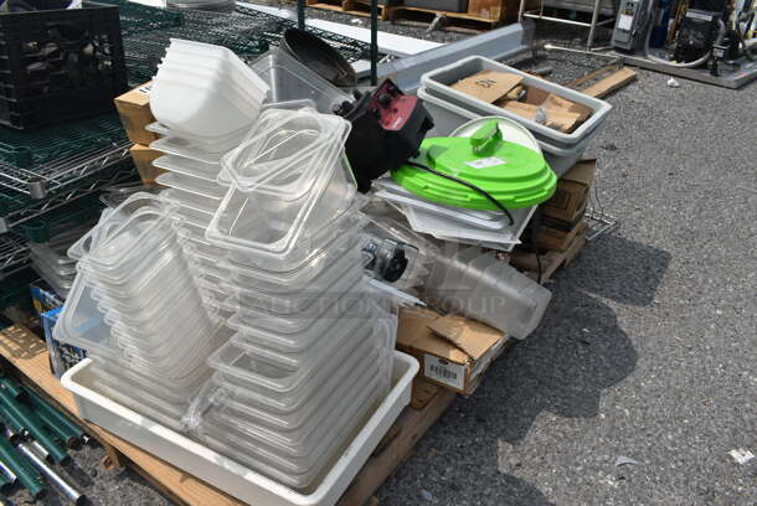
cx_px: 378
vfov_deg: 43.7
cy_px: 253
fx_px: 631
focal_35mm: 30
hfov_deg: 61.9
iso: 200
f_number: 9
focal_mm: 20
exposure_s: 1/800
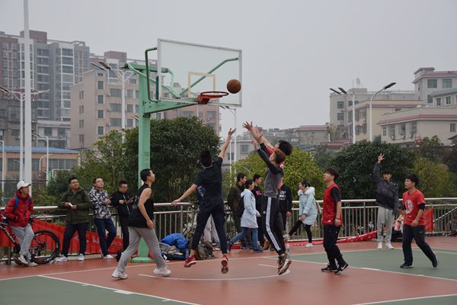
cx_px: 228
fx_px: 800
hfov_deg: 31.9
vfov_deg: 21.6
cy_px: 152
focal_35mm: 63
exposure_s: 1/800
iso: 200
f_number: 4.8
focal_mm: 42
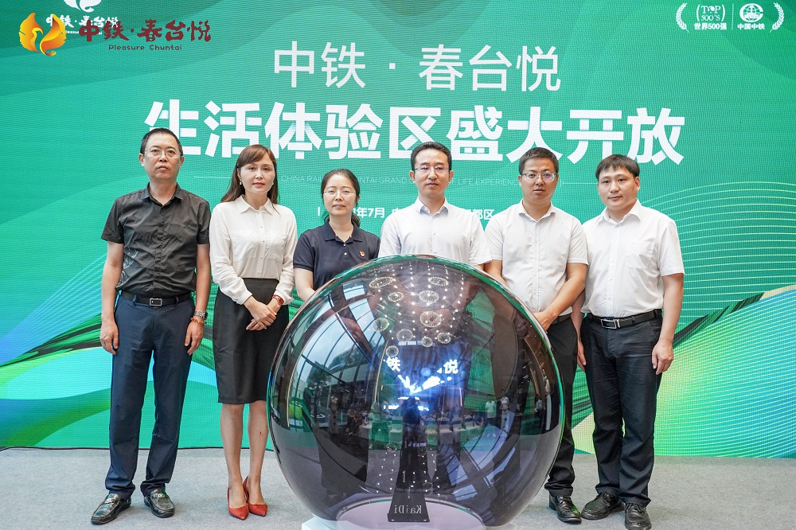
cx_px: 398
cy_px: 265
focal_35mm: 35
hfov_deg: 54.5
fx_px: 774
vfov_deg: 37.8
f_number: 4
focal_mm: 35
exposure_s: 1/200
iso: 2000
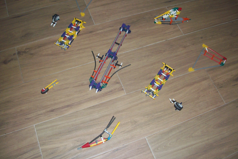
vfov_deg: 35.9
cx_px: 118
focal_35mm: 37
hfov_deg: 51.9
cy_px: 69
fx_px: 245
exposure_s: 1/500
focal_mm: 6.3
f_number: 3.1
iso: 250
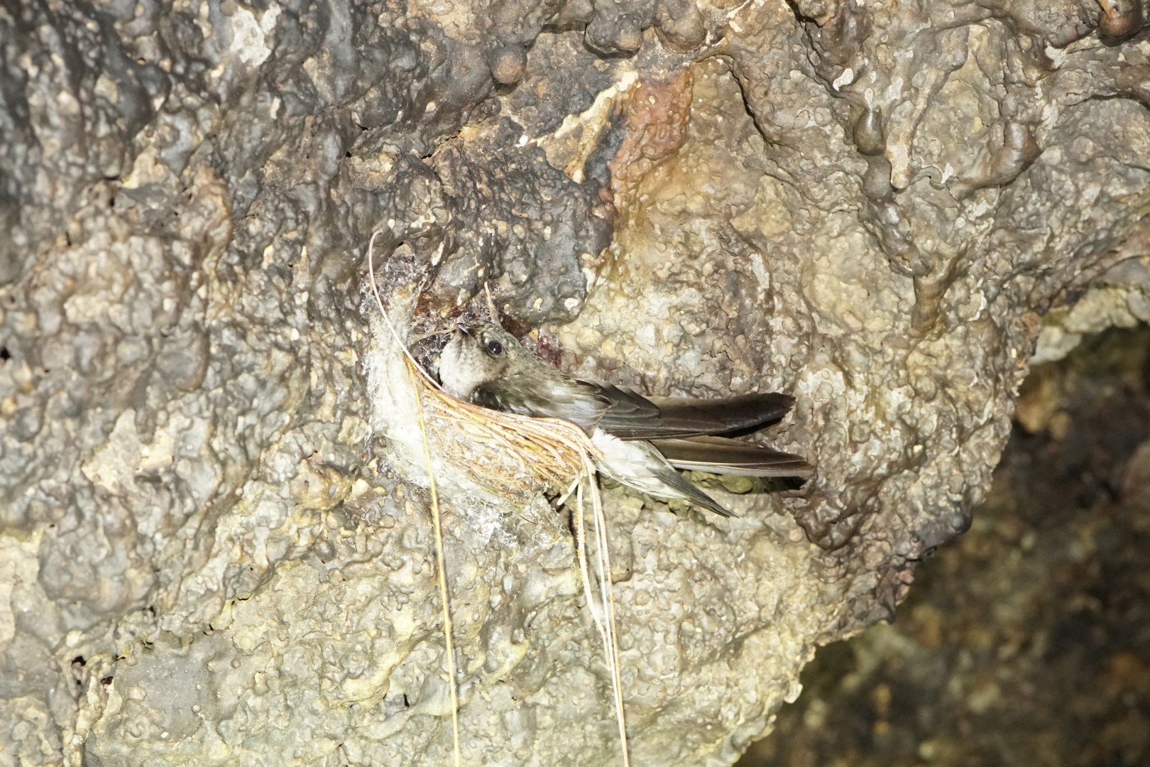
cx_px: 575
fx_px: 2396
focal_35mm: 75
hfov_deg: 27.0
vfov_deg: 18.2
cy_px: 384
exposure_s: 1/125
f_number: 8
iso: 6400
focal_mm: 50
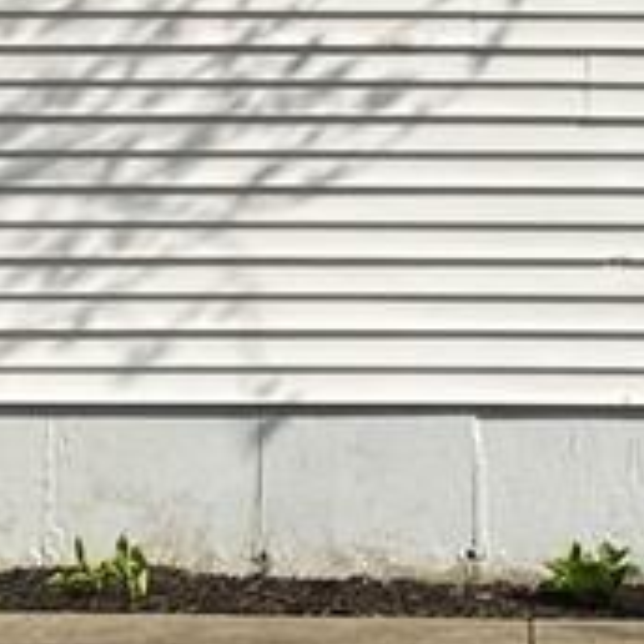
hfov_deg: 12.7
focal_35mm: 137
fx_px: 2884
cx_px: 476
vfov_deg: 12.2
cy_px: -281
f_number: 1.8
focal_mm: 4.25
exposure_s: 1/5025
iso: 32
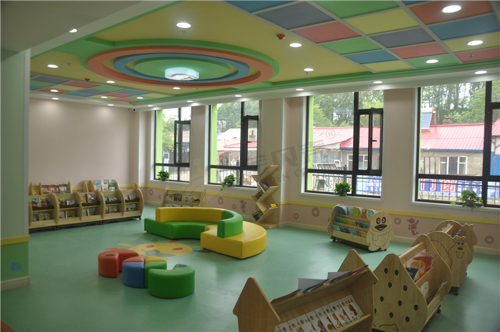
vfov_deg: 47.8
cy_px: 166
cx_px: 250
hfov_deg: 67.5
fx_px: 374
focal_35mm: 27
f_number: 4.5
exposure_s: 1/80
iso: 200
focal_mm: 18
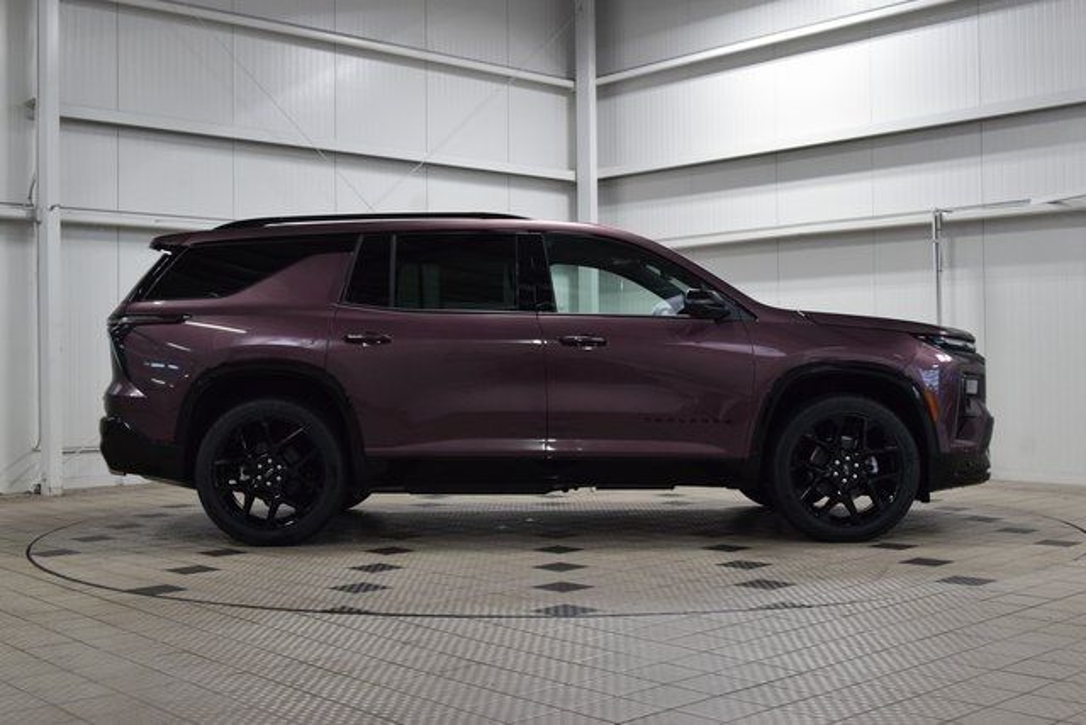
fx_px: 1312
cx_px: 543
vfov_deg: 30.9
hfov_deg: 45.0
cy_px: 362
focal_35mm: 44
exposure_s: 1/60
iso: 1600
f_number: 8
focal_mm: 29
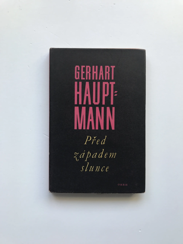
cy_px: 122
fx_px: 197
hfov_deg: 49.7
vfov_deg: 63.4
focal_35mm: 28
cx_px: 92
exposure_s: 1/50
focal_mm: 3.99
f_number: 1.8
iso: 32
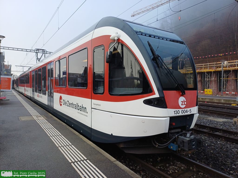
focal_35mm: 25
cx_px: 119
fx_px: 172
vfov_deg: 54.9
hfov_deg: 69.4
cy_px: 89
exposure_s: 1/100
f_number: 1.8
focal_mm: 4.65
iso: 50
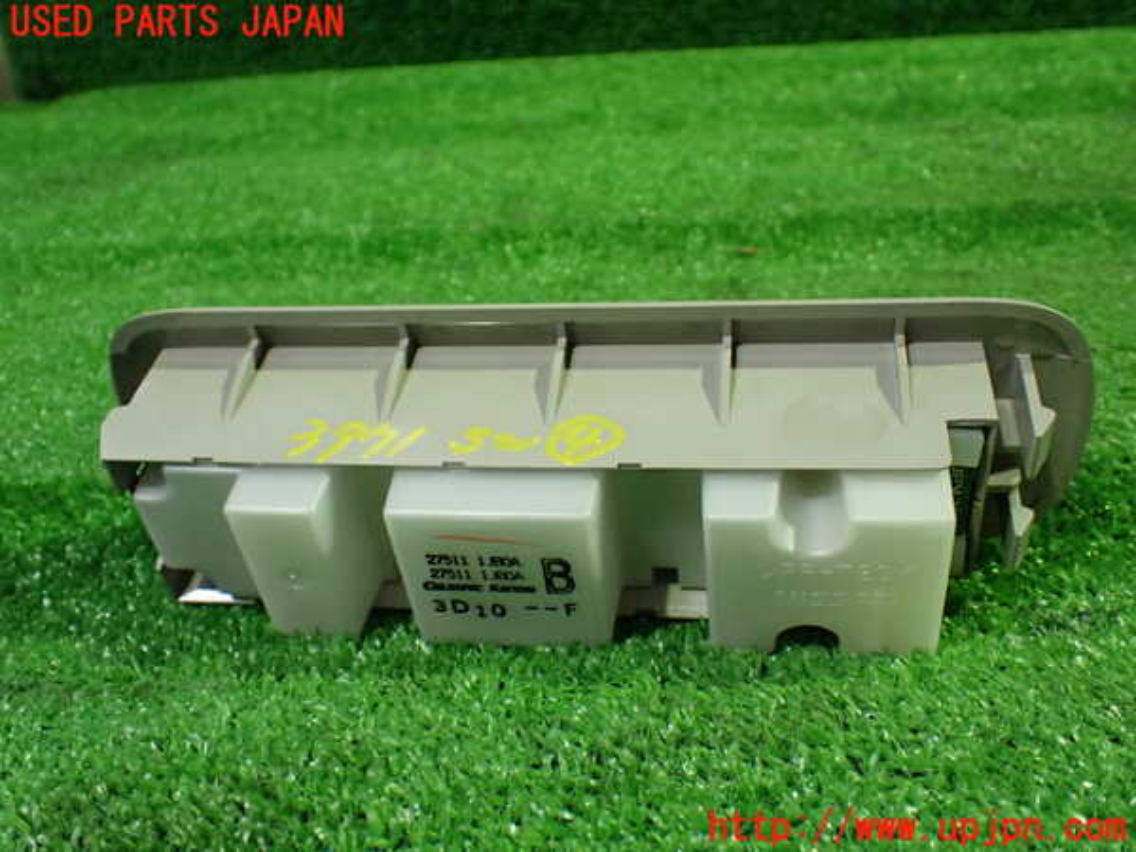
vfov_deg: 39.7
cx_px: 568
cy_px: 426
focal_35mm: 36
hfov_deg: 51.4
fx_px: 1181
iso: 800
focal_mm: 6.37
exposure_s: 1/50
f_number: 2.5
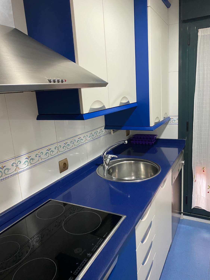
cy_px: 140
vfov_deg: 67.3
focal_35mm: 26
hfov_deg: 53.1
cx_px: 105
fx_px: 210
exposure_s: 1/50
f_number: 1.8
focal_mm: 4.25
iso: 200
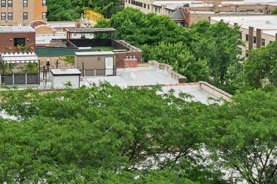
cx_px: 164
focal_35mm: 85
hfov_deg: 23.9
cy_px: -33
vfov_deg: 15.5
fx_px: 653
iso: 100
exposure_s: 1/80
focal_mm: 21.9
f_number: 11
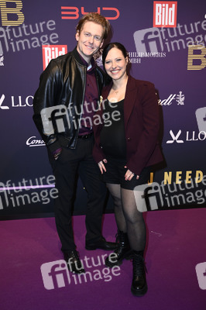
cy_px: 155
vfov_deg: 54.5
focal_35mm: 35
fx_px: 301
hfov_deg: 37.8
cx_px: 103
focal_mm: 35
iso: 500
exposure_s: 1/250
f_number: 6.3
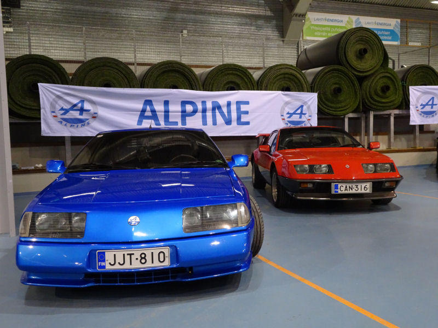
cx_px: 219
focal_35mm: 34
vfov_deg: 41.8
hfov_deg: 54.0
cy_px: 164
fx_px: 430
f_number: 4
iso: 800
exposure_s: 1/20
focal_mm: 5.79
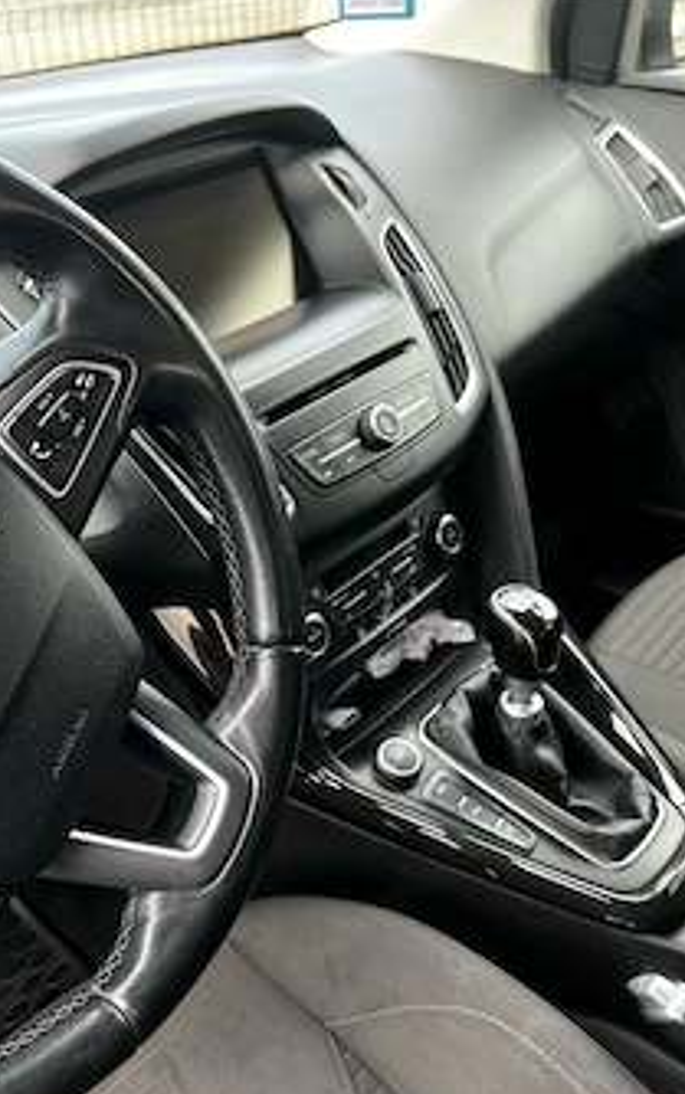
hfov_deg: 38.2
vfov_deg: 57.8
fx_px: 985
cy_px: 639
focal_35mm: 33
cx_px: 265
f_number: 1.5
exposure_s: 1/121
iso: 64
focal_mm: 5.7
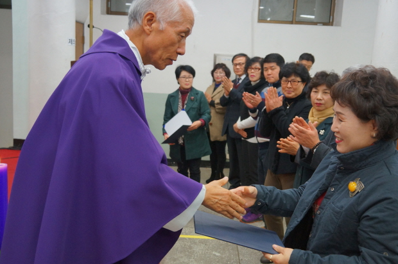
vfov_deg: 37.7
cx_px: 212
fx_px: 387
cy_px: 119
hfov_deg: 54.4
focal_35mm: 35
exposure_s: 1/160
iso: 1250
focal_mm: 21
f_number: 4
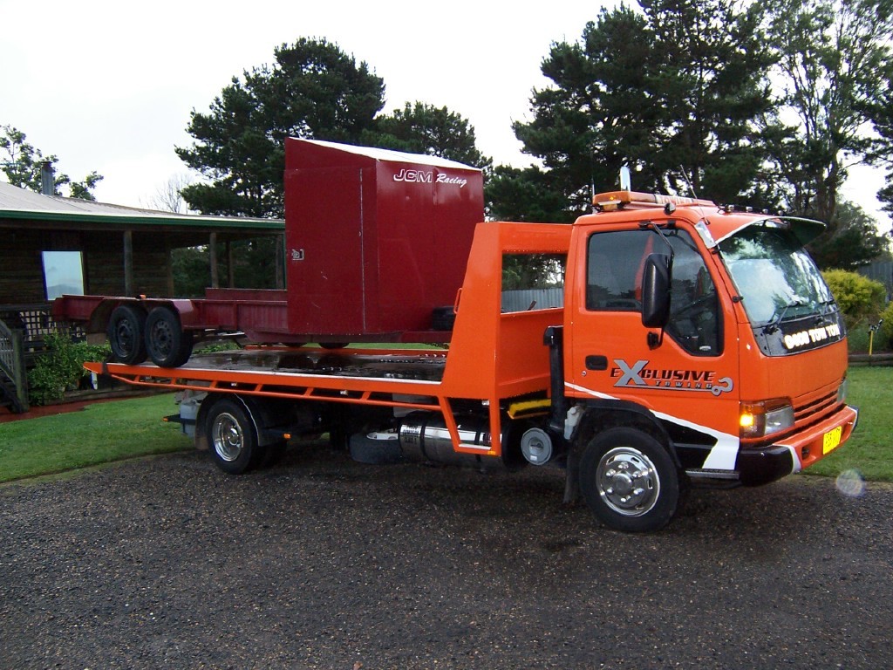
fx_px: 851
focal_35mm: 33
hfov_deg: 55.4
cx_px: 446
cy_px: 335
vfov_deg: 42.9
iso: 140
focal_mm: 5.5
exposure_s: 1/60
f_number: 2.8
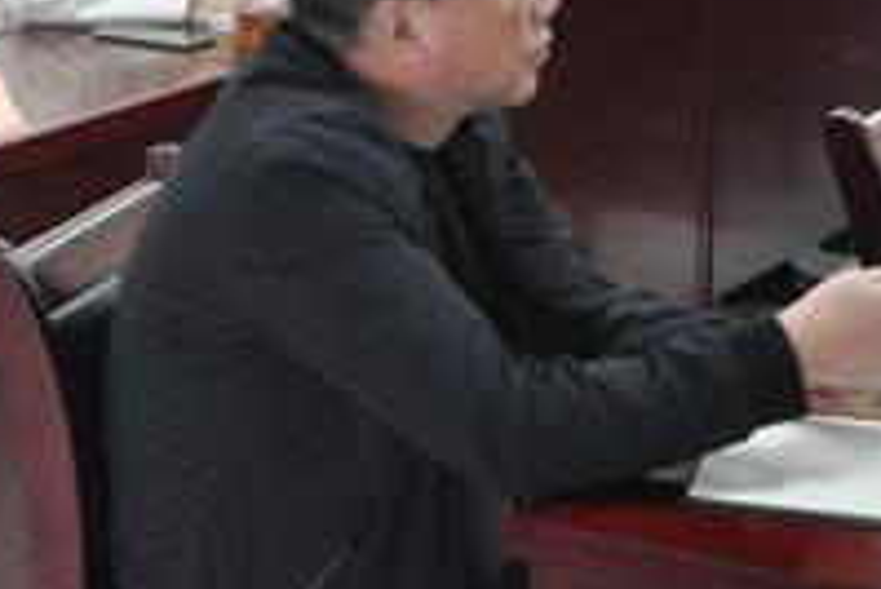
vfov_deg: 10.4
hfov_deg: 16.1
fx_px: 3110
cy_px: -321
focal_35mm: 127
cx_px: 310
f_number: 6.3
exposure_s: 1/40
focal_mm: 26
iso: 1000
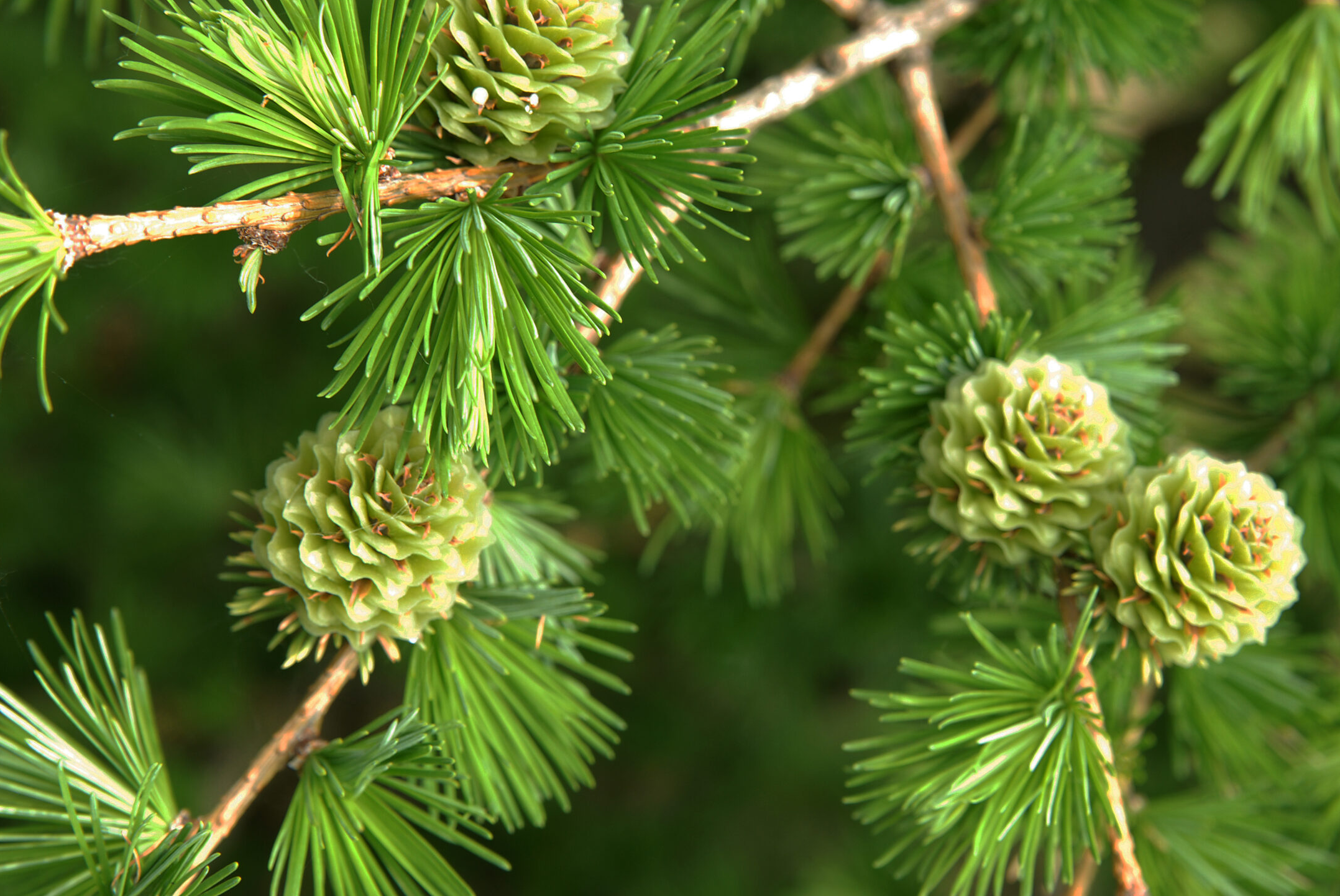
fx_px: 4978
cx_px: 719
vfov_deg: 10.3
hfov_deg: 15.3
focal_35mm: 134
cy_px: 389
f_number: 7.1
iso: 125
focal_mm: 75
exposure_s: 1/50
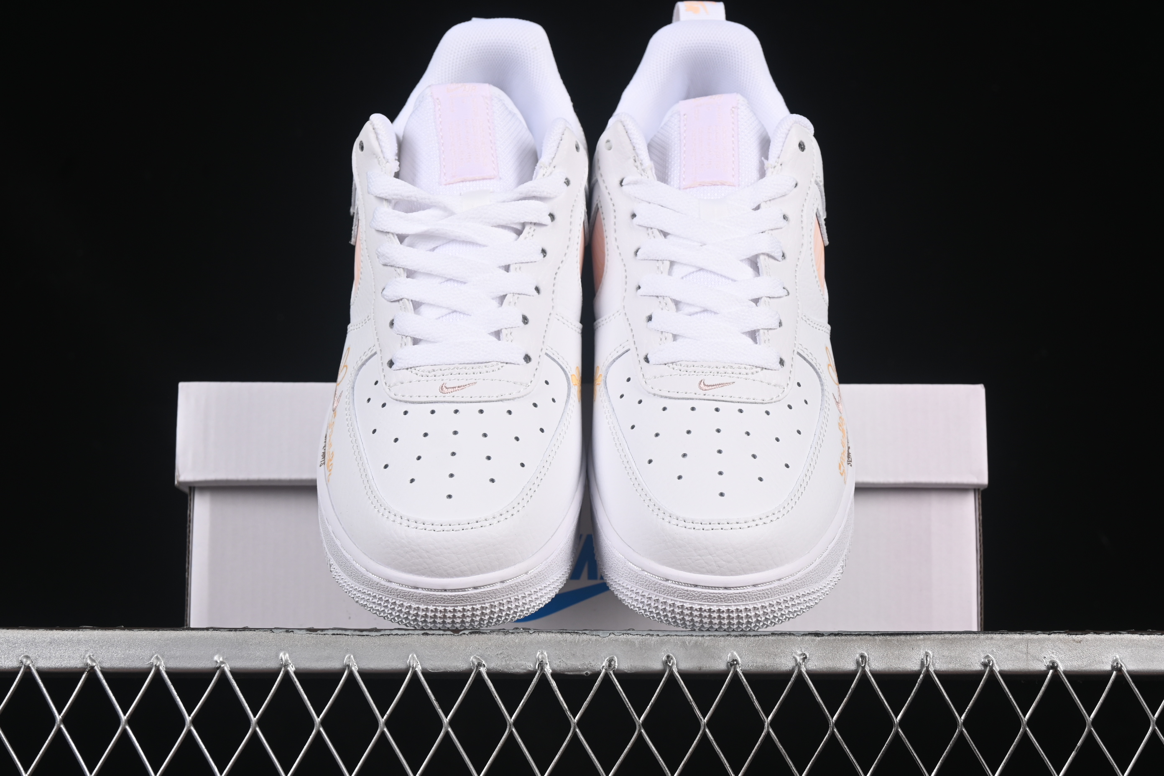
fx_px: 2425
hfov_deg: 27.0
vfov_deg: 18.2
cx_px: 582
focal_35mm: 75
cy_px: 388
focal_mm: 50
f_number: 8
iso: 160
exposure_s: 1/80
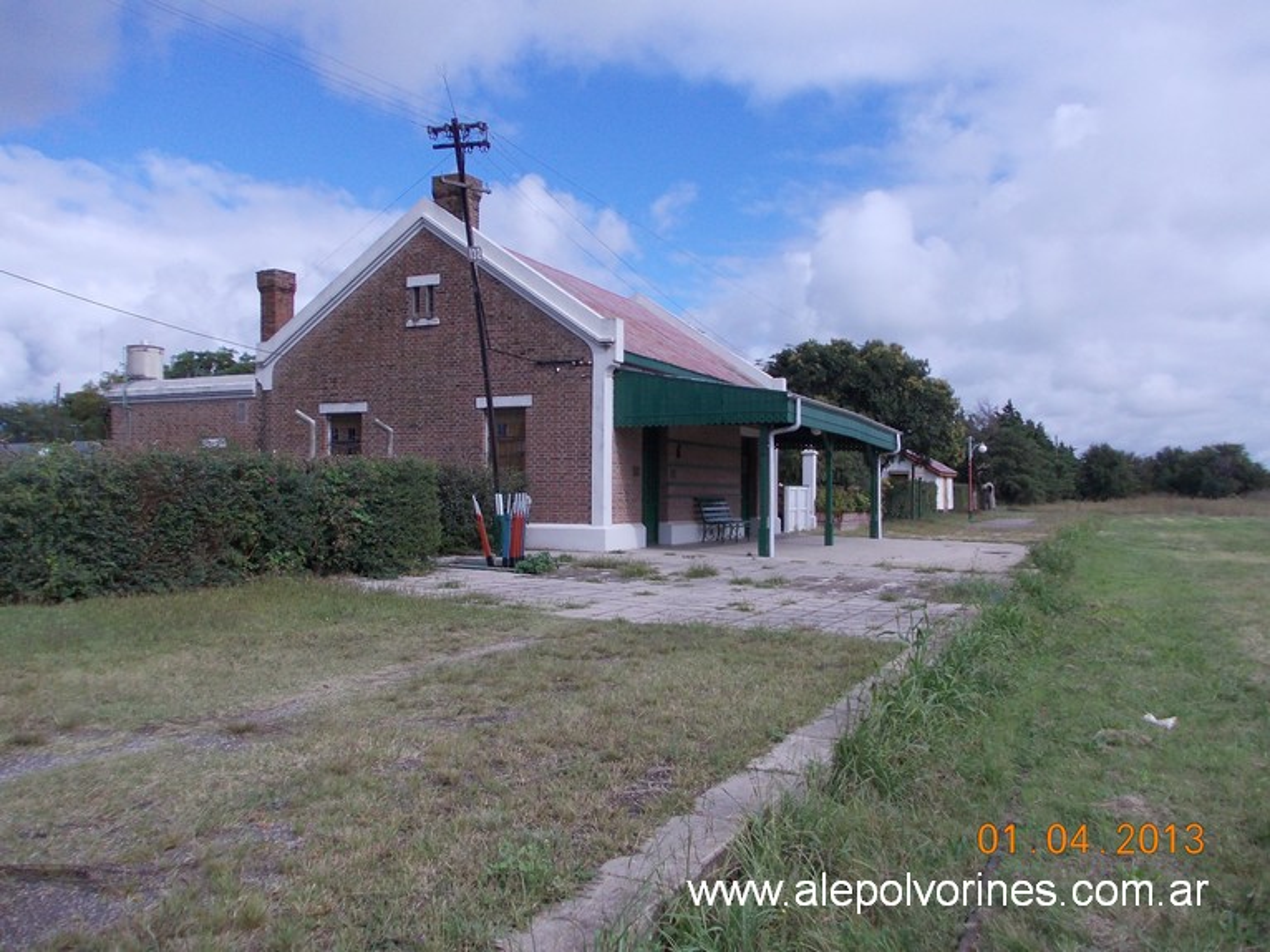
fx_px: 1027
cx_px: 635
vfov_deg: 49.7
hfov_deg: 63.5
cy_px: 476
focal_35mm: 28
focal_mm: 4
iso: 80
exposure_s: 1/500
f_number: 5.4
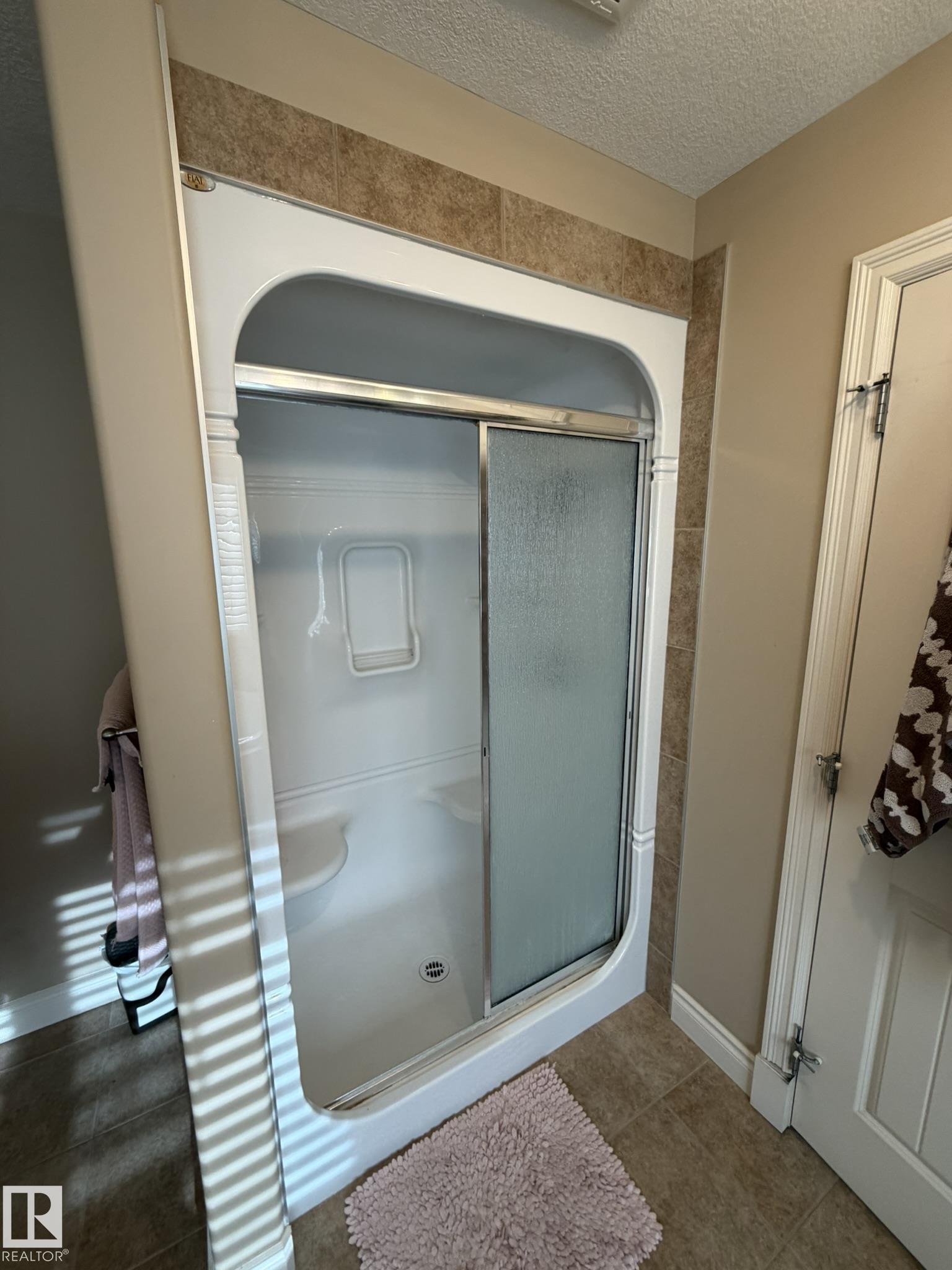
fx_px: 513
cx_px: 476
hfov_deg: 85.7
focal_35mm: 14
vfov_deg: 102.1
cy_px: 635
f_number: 2.2
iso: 200
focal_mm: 2.22
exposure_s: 1/120
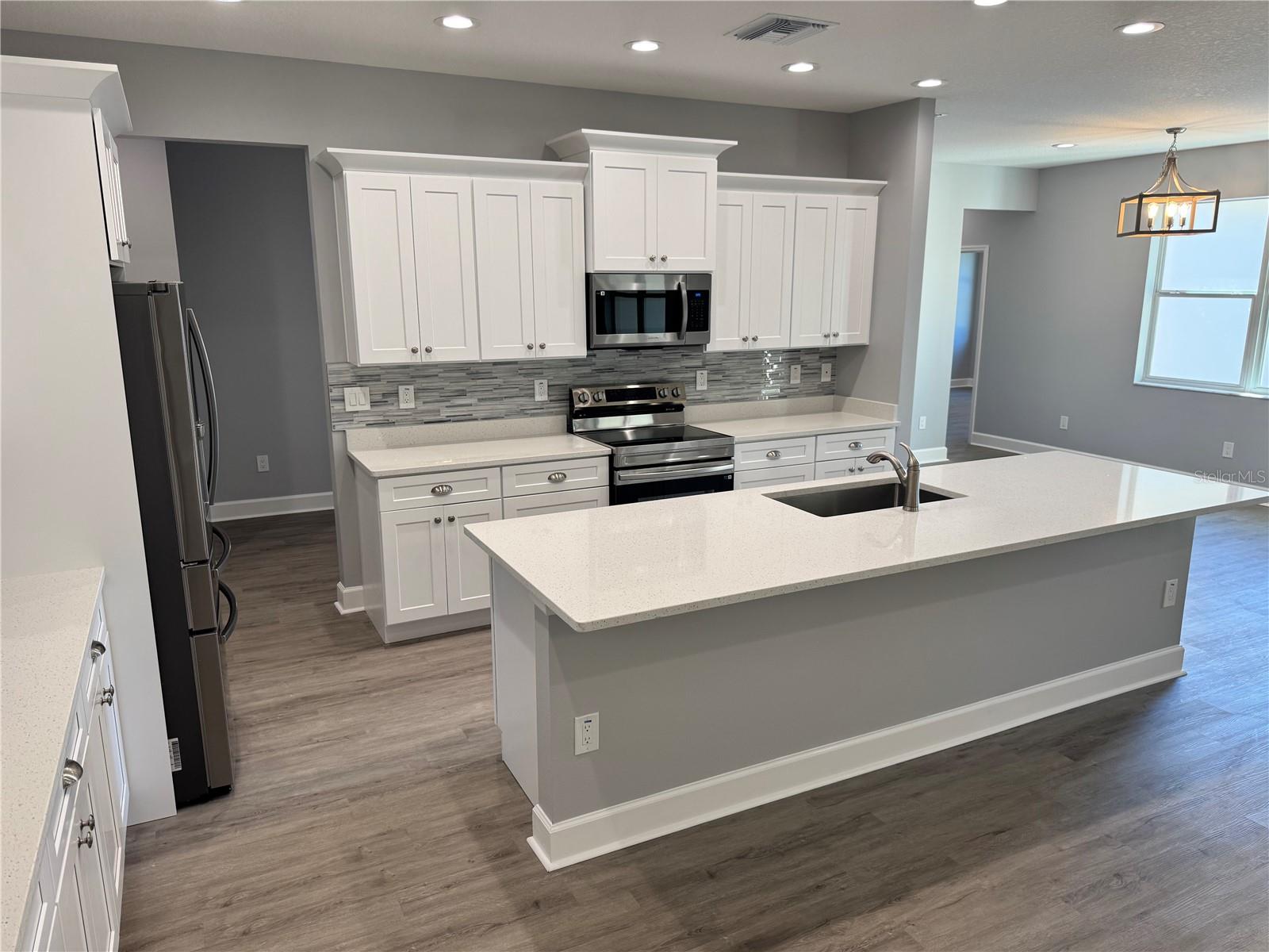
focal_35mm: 24
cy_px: 476
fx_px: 880
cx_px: 634
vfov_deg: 56.8
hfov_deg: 71.6
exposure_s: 1/120
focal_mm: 6.76
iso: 80
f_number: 1.78
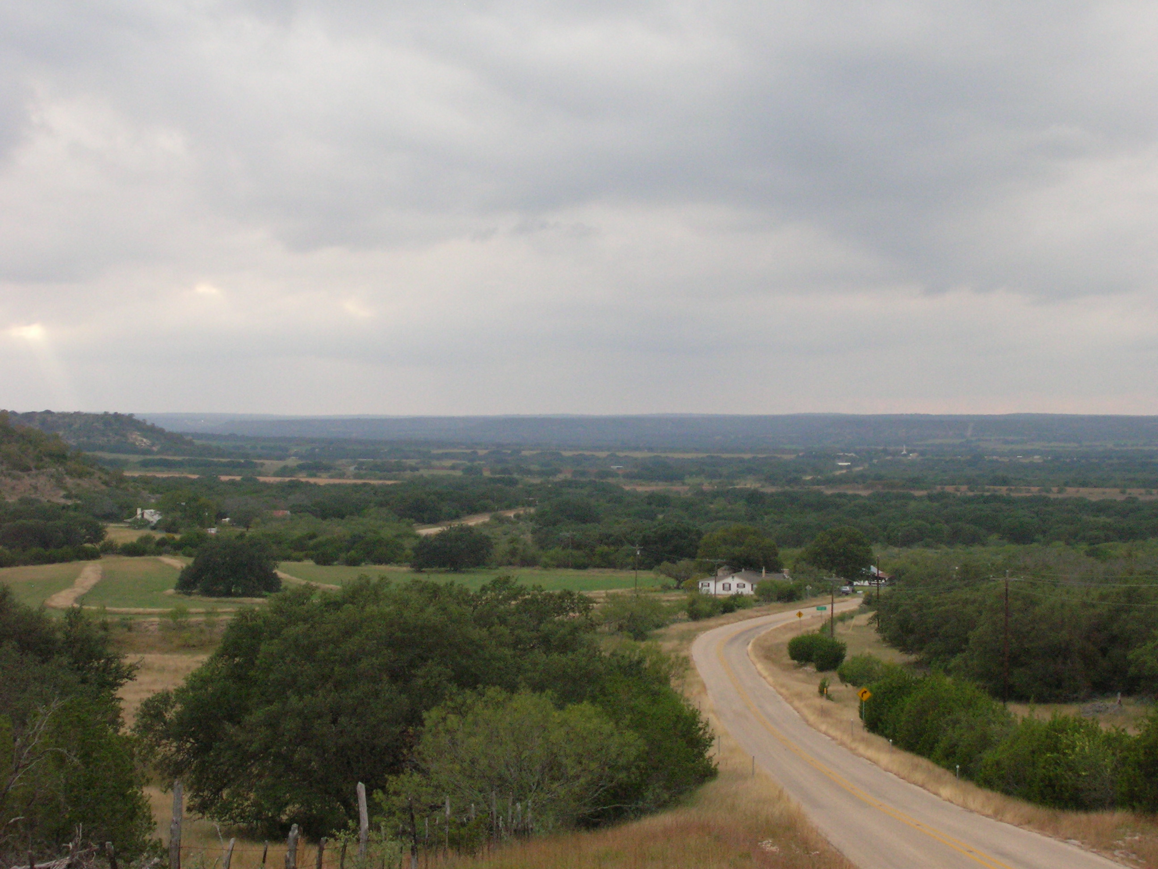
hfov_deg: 29.4
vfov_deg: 22.3
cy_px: 434
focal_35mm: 66
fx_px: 2208
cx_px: 579
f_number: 6.4
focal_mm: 11
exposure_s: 1/134
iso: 187
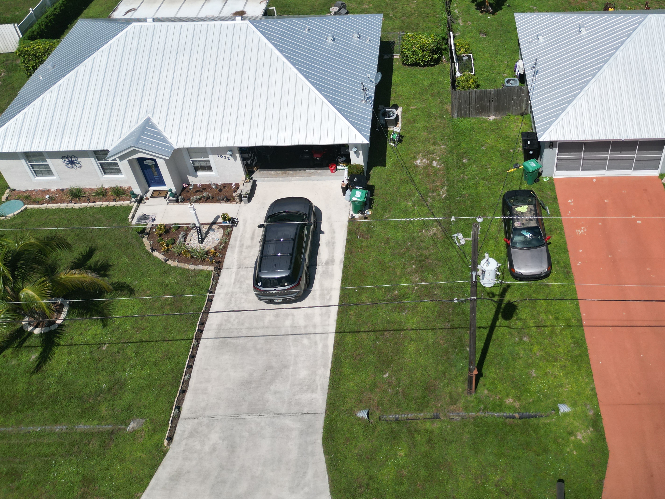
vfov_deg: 41.0
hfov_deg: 52.7
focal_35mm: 34
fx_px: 653
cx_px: 452
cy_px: 146
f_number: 1.7
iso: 140
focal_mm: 6.72
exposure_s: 1/6400
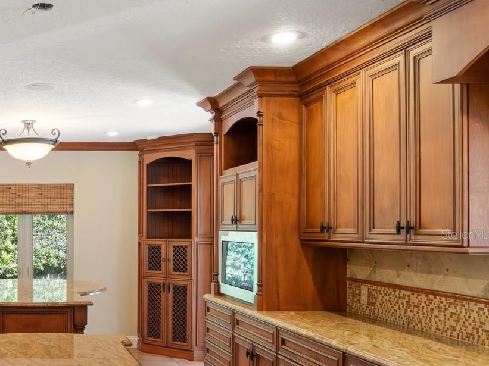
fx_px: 551
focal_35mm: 39
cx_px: 21
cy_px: 234
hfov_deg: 42.5
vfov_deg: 36.5
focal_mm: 10
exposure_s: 1/25
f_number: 7.1
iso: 3200
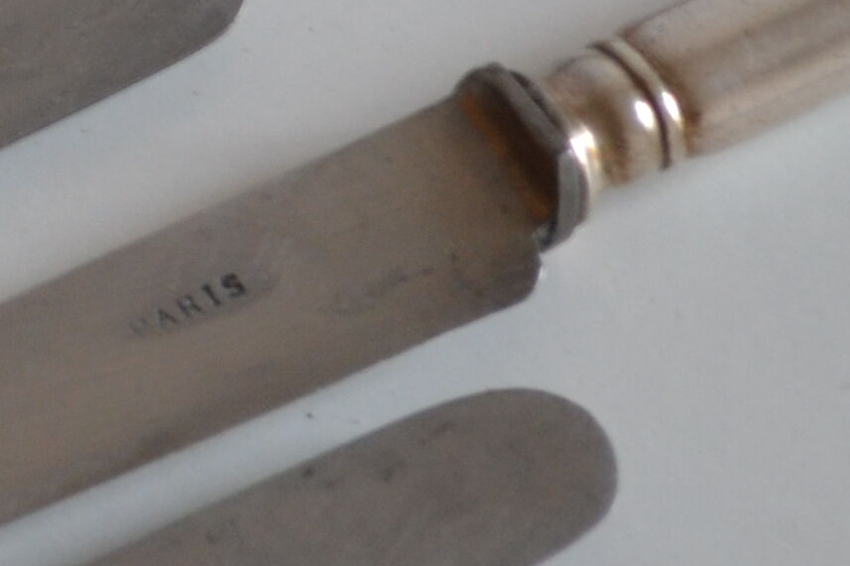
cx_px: -762
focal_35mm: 355
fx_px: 8380
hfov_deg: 5.7
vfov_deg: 3.8
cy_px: -545
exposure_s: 1/30
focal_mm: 44
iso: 400
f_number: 5.3
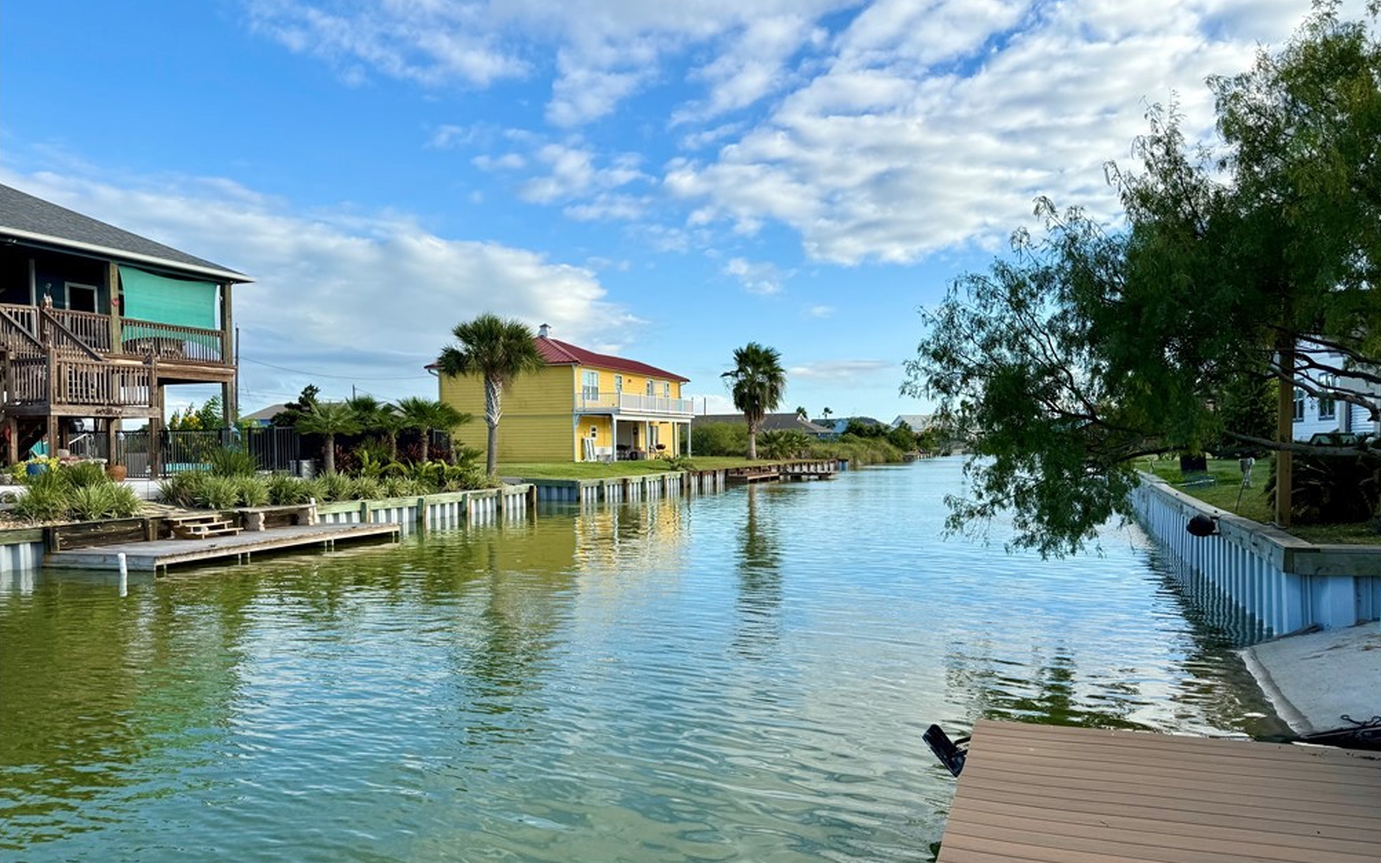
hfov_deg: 70.4
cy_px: 476
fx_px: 978
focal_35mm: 26
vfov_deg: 47.5
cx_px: 703
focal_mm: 6.76
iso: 80
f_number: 1.78
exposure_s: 1/2801
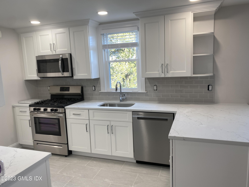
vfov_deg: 53.1
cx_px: 124
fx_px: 187
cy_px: 94
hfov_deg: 67.3
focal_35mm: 26
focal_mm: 4.25
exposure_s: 1/120
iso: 50
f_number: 1.8
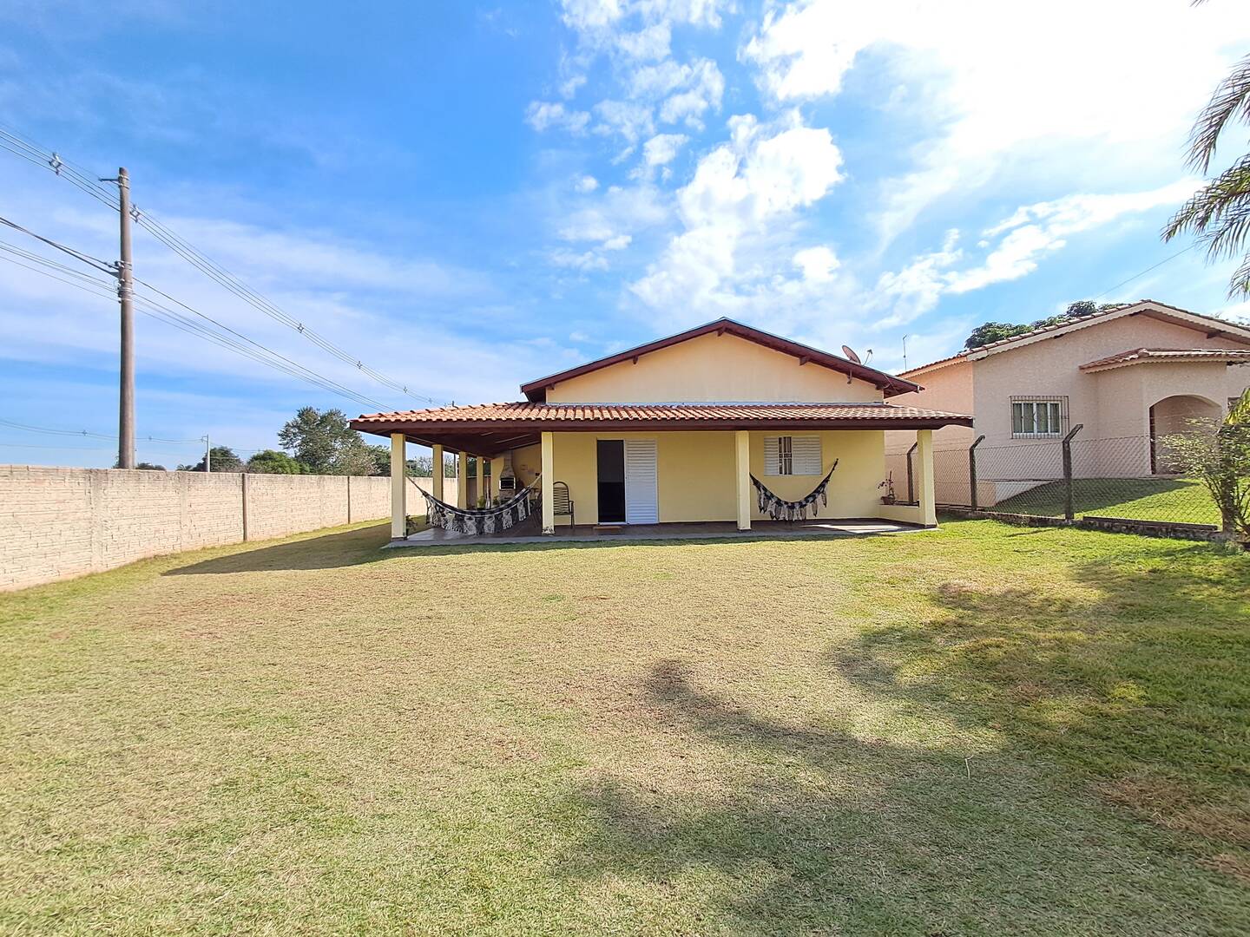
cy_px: 468
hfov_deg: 94.5
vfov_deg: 78.1
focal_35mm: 16
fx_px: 578
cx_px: 625
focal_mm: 1.64
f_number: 2.2
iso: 40
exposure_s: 1/1361
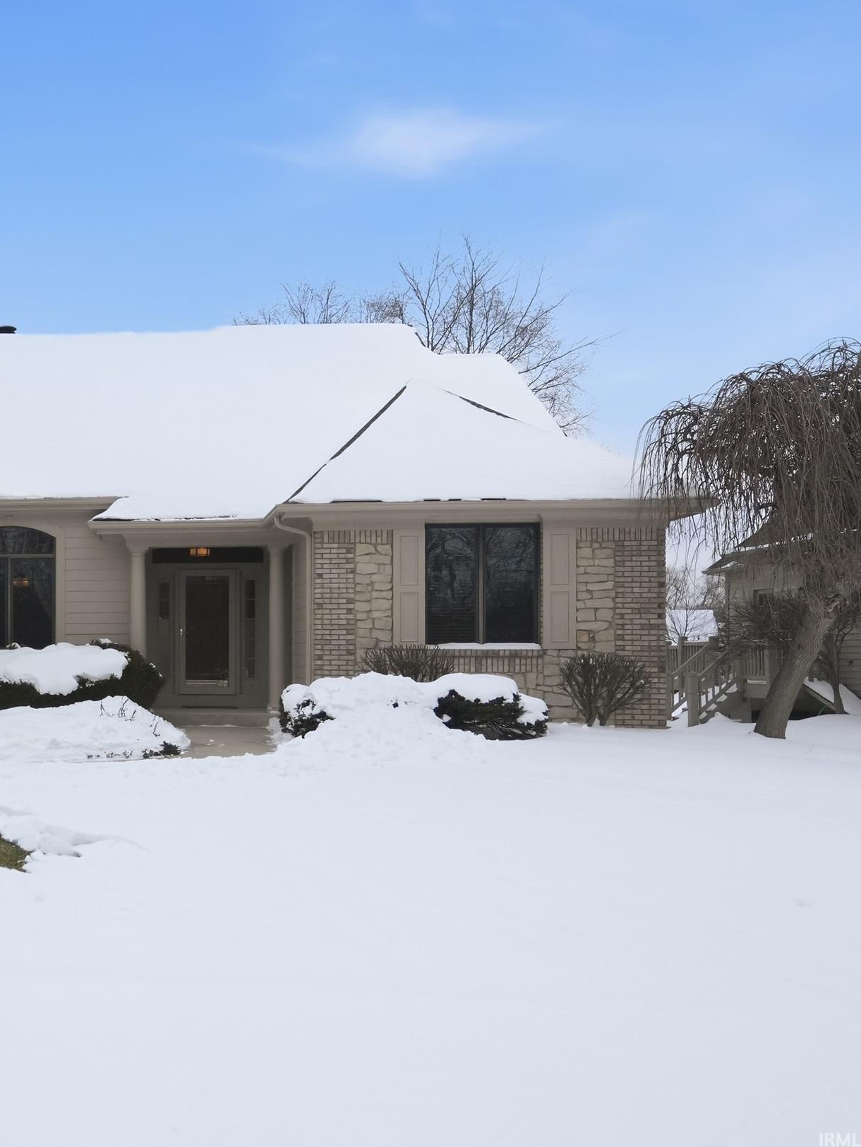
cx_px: -8
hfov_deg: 36.9
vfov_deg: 53.4
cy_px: 566
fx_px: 1140
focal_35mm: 34
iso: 800
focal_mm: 15.5
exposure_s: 1/4000
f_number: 4
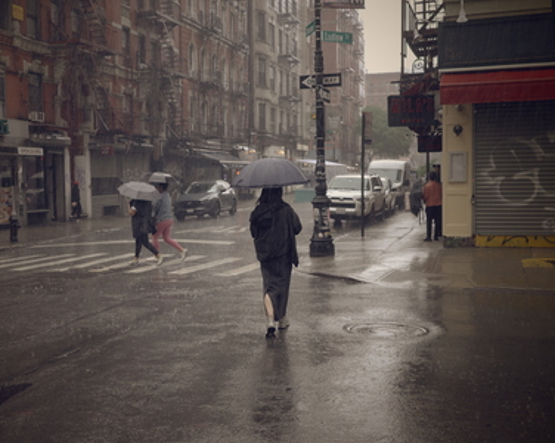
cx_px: 224
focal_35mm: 46
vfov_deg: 32.7
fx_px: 755
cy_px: 218
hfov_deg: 40.2
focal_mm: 26
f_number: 2.8
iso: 200
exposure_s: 1/100
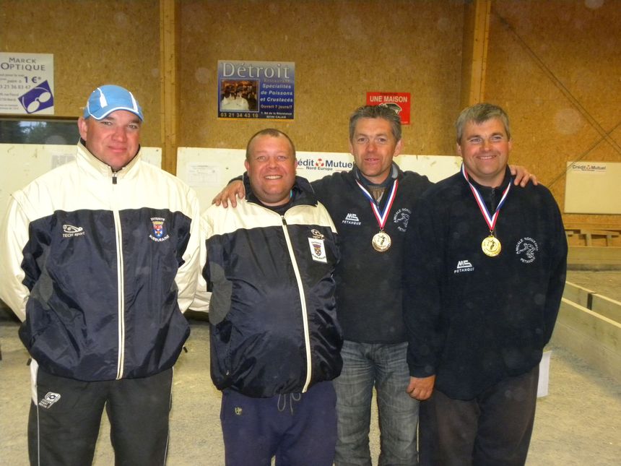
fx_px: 664
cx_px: 310
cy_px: 233
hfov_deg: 50.1
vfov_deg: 38.7
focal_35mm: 37
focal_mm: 6.6
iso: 400
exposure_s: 1/30
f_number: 3.2
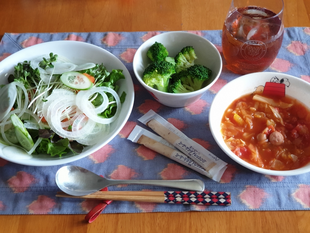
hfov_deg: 36.8
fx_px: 466
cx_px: 155
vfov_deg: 28.0
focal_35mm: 52
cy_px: 116
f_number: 2.4
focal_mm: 6
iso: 125
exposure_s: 1/30
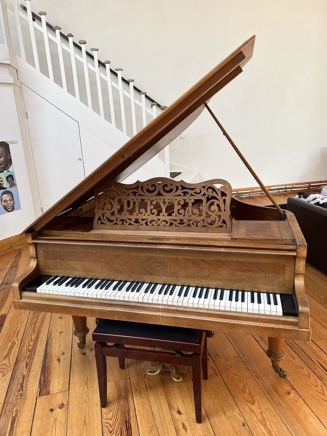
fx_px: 327
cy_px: 218
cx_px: 164
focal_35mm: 26
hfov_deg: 53.1
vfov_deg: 67.3
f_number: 1.5
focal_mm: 5.7
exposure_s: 1/121
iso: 125
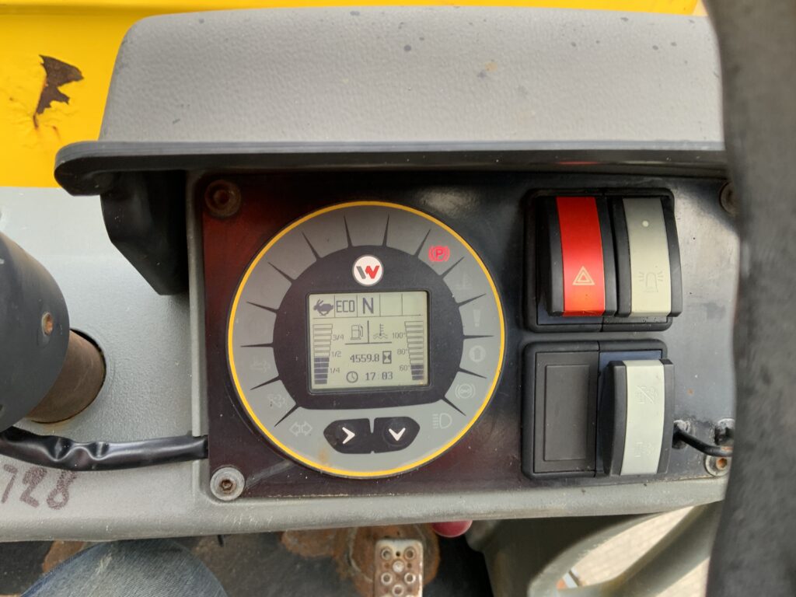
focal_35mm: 29
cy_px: 298
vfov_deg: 48.2
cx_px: 398
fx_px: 667
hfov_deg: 61.7
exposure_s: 1/122
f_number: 1.8
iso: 50
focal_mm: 3
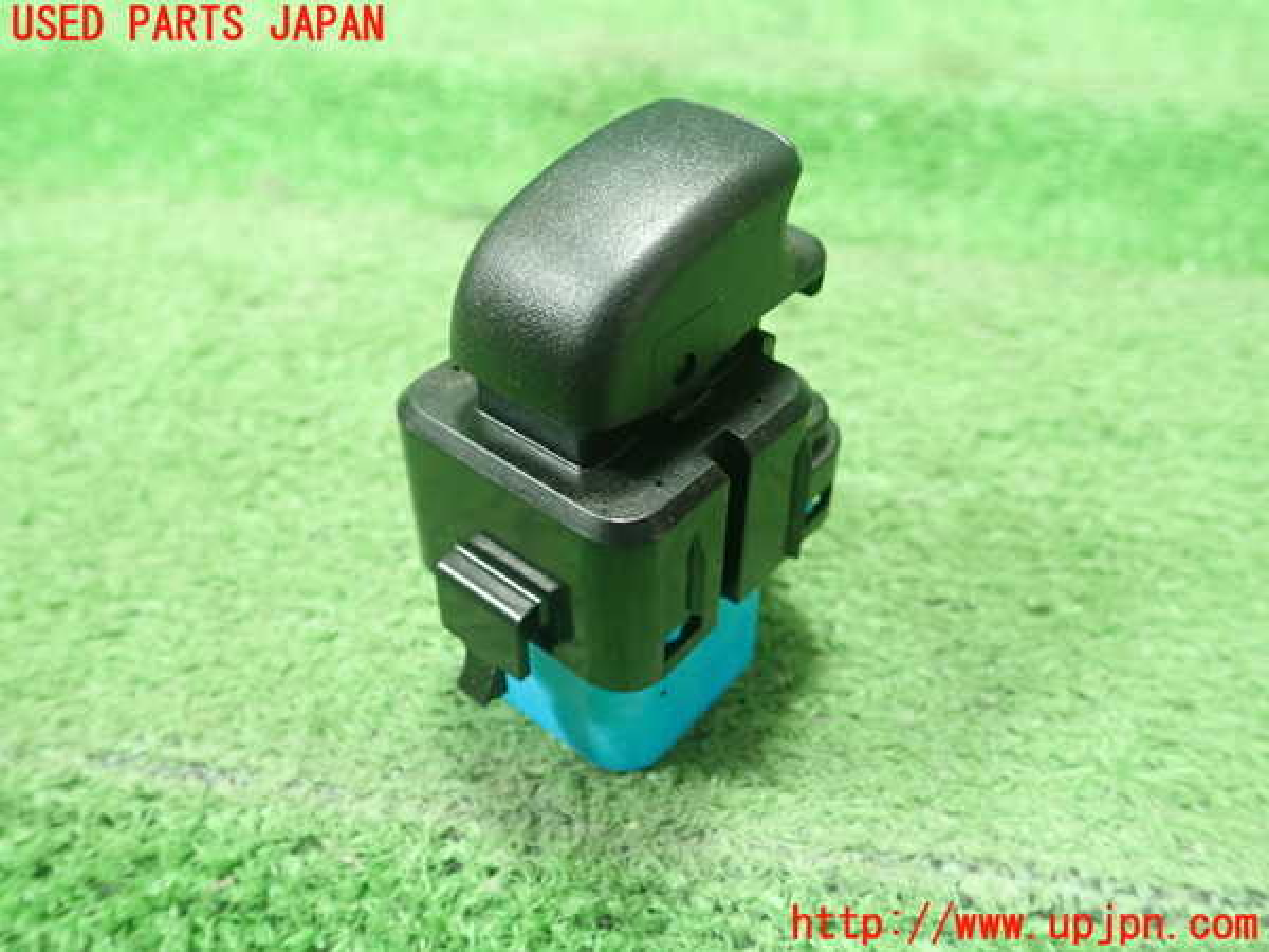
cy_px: 476
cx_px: 634
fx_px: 1100
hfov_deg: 60.0
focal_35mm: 30
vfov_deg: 46.8
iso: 800
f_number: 2.3
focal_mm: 5.5
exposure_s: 1/100
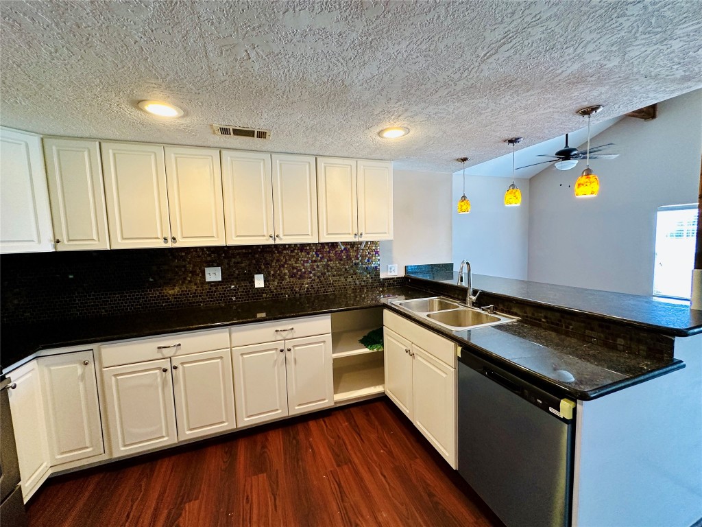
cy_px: 264
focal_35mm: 14
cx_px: 351
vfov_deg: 85.7
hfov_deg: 102.1
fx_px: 284
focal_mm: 2.22
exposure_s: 1/120
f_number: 2.2
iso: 320
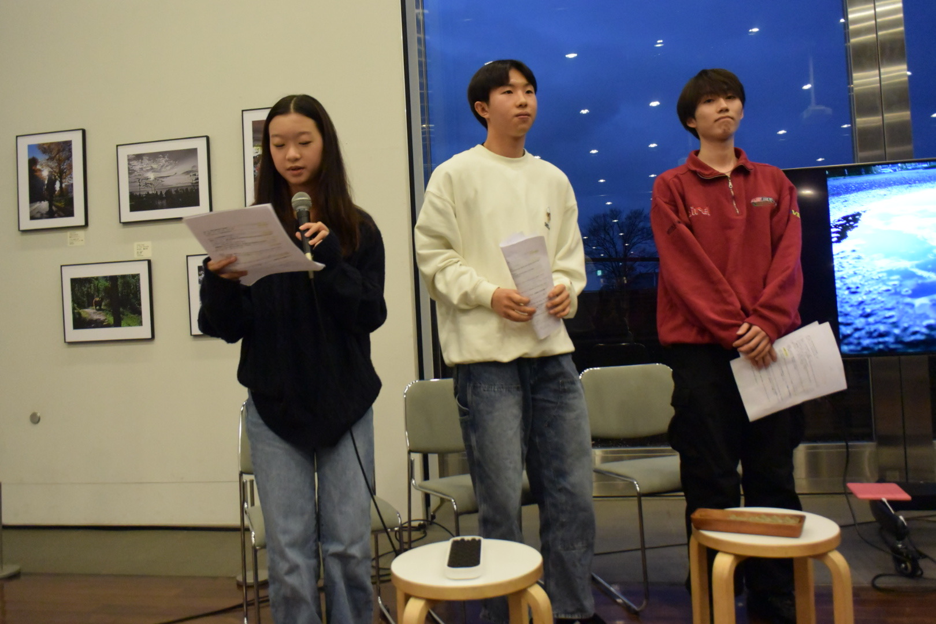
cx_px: 468
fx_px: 754
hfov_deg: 63.7
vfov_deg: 45.0
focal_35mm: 29
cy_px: 312
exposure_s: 1/60
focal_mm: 10.9
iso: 1600
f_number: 3.5
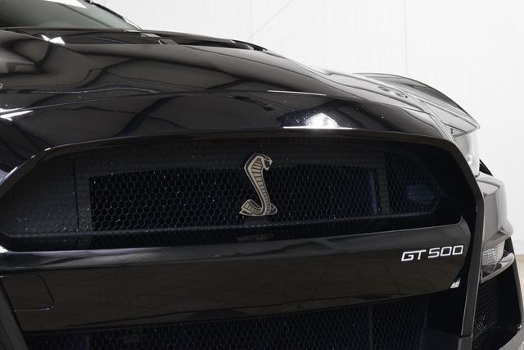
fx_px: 1223
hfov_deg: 24.2
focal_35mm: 84
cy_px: 175
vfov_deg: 16.3
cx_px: 262
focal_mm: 56
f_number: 7.1
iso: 1600
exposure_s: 1/30
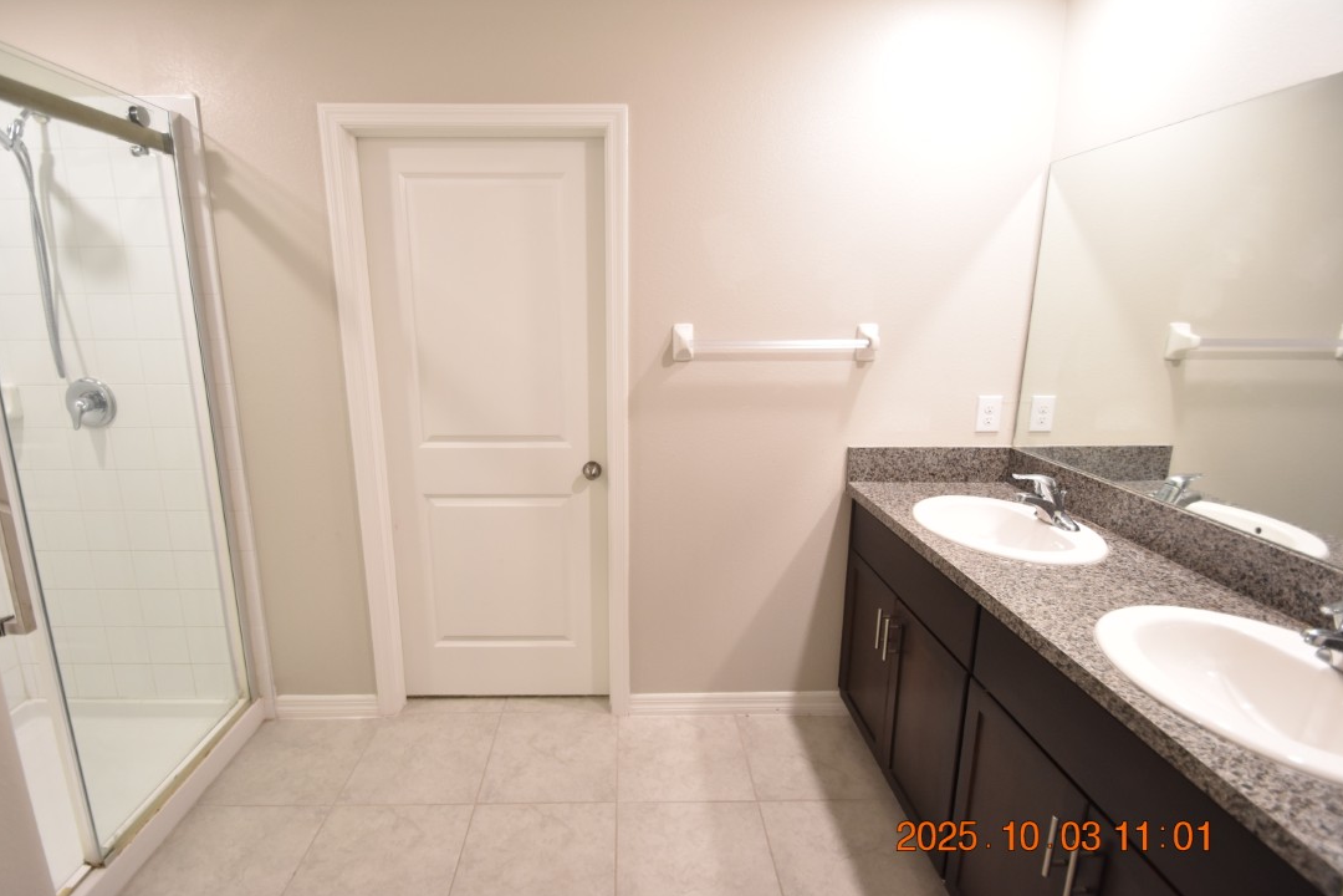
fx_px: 597
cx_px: 633
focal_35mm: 16
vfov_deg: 73.7
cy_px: 431
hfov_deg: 96.6
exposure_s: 1/30
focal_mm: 10
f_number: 3.5
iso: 800
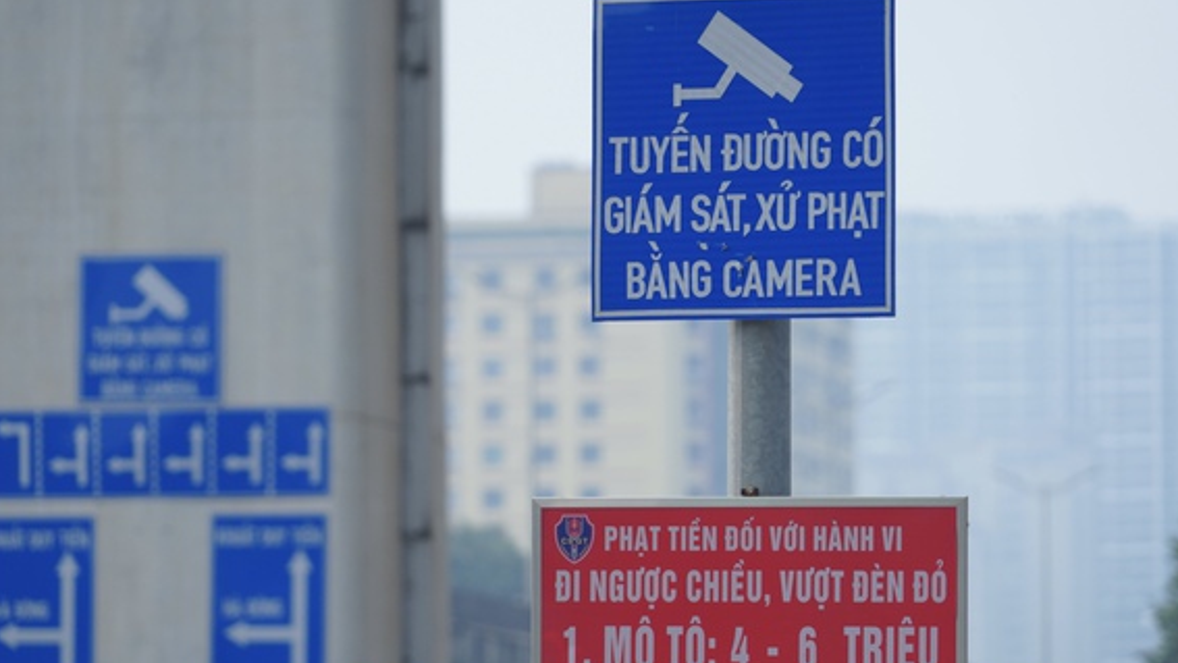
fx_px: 8871
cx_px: 544
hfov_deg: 7.6
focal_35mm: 284
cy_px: 402
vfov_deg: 4.3
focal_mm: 240
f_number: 6.3
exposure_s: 1/640
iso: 800
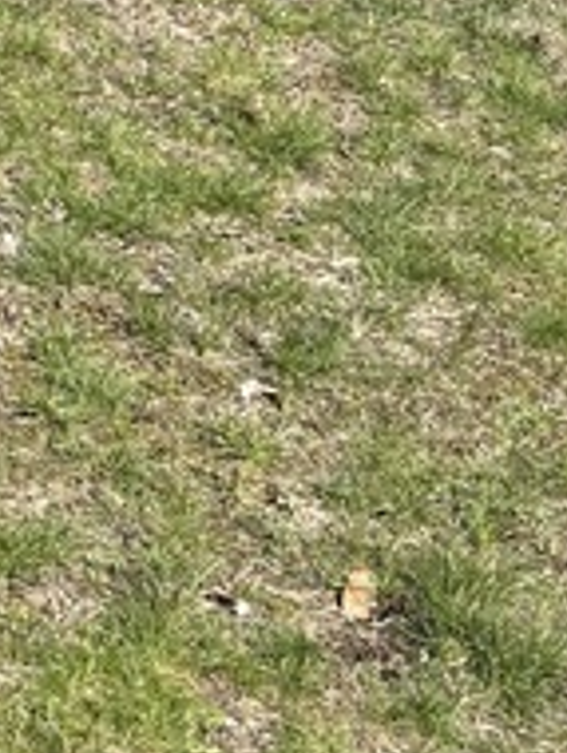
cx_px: -829
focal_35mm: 140
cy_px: -519
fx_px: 3051
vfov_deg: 13.0
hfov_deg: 9.4
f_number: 1.6
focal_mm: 5.96
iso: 50
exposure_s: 1/2451
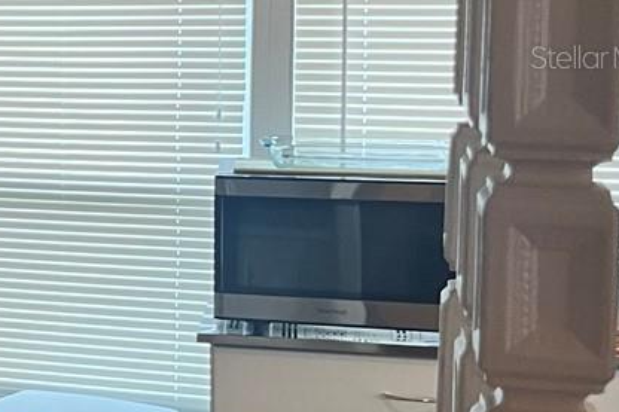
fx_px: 1787
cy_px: 57
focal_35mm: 104
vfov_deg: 13.1
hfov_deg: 16.3
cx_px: -519
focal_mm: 5.1
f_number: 1.6
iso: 80
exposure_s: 1/60
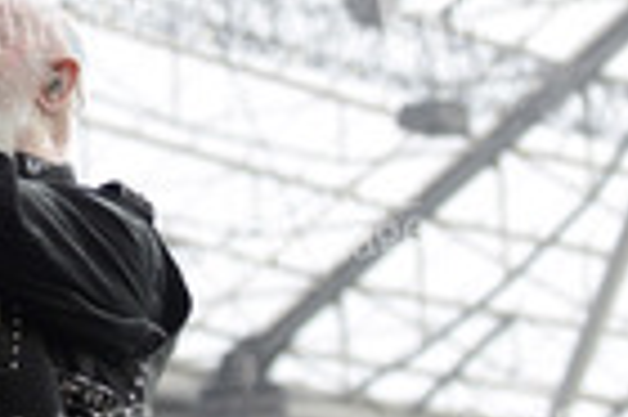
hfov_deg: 9.1
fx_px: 3920
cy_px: 345
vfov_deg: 6.1
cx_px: -74
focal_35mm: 225
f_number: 3.5
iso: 400
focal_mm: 70
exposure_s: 1/800
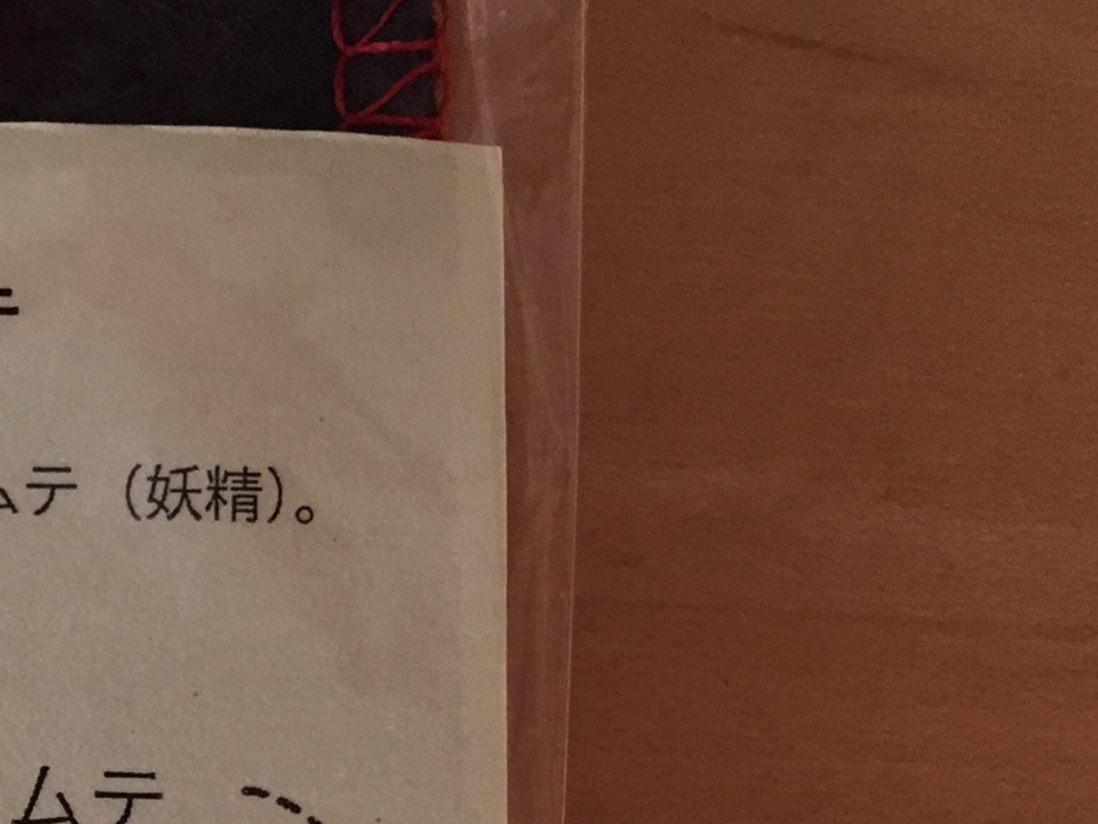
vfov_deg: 18.5
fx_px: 2411
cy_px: 953
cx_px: -63
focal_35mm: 76
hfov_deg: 24.2
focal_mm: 4.15
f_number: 2.2
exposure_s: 1/30
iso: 40
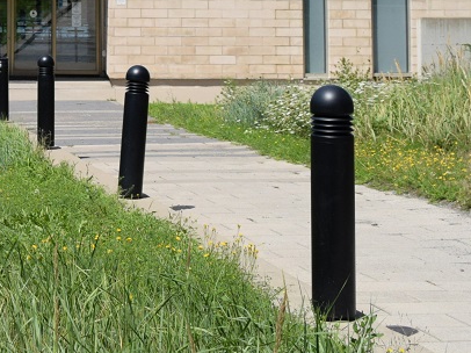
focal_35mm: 91
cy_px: -128
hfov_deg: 20.7
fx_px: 1237
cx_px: -28
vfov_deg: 15.3
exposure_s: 1/4000
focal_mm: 20
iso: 500
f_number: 5
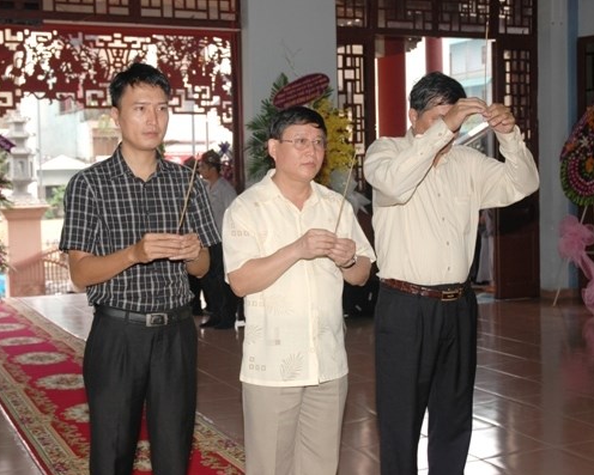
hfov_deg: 35.5
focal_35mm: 53
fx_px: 925
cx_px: 256
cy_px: 226
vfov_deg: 28.8
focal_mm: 29
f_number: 4
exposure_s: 1/60
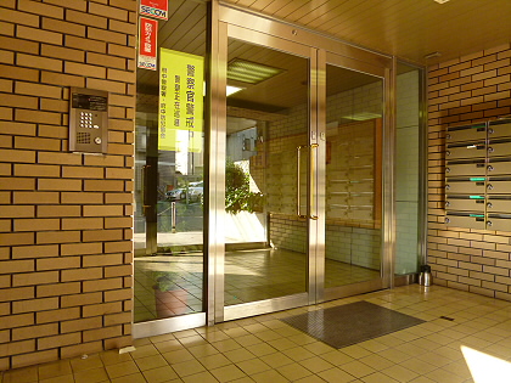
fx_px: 354
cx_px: 256
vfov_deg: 56.8
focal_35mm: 24
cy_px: 192
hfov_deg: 71.6
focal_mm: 4.3
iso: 320
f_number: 2.5
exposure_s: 1/60
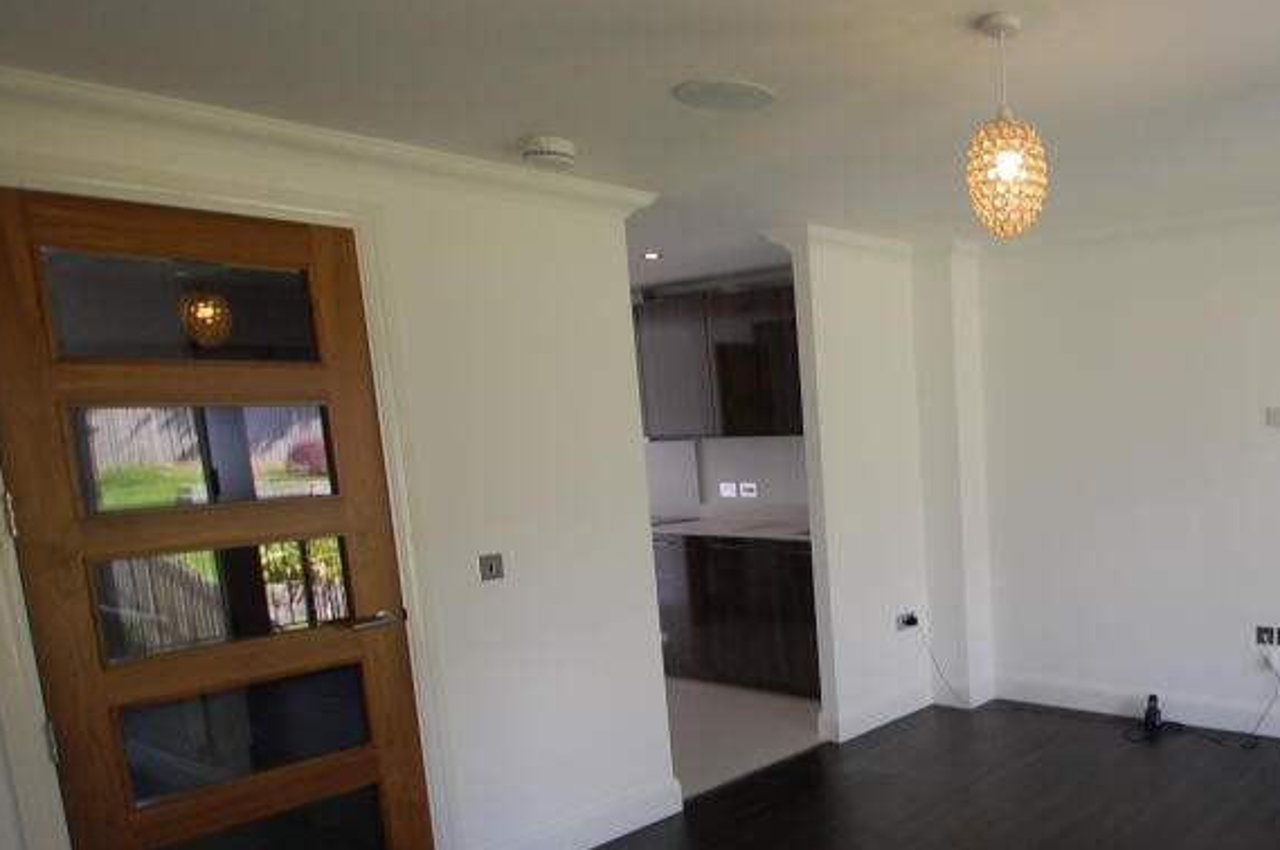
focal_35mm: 27
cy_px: 543
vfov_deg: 47.3
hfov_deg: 60.8
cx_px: 1060
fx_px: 959
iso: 400
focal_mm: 10
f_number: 4
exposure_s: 1/60
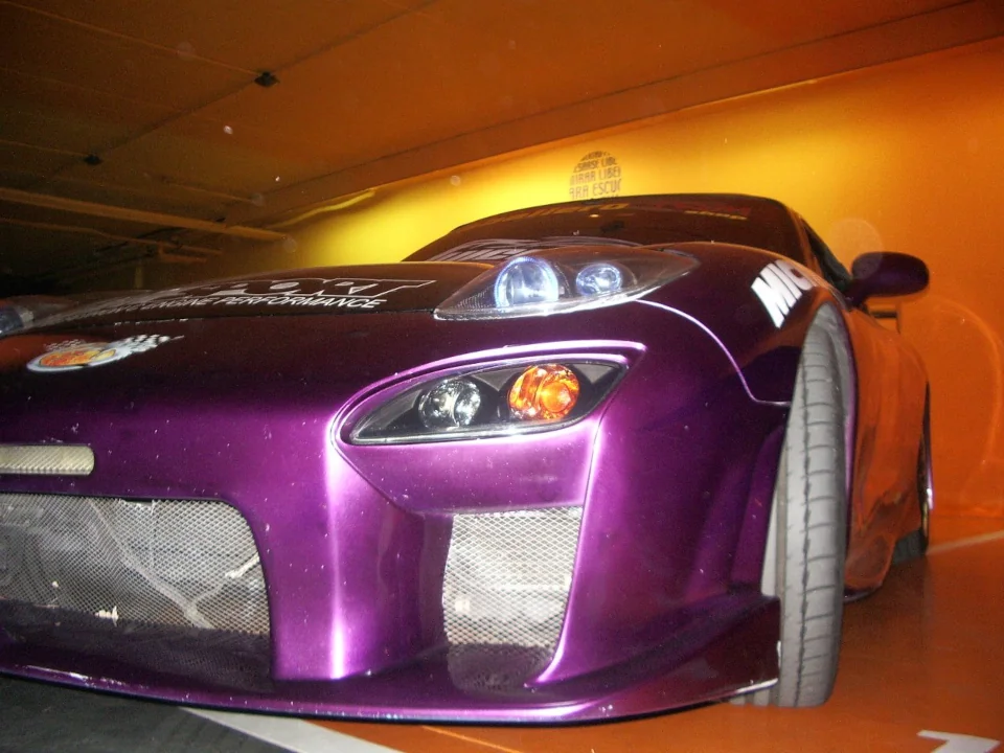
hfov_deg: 52.6
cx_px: 502
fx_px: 1015
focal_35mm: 35
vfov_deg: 40.7
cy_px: 376
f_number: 2.6
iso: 200
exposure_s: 1/40
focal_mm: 5.8
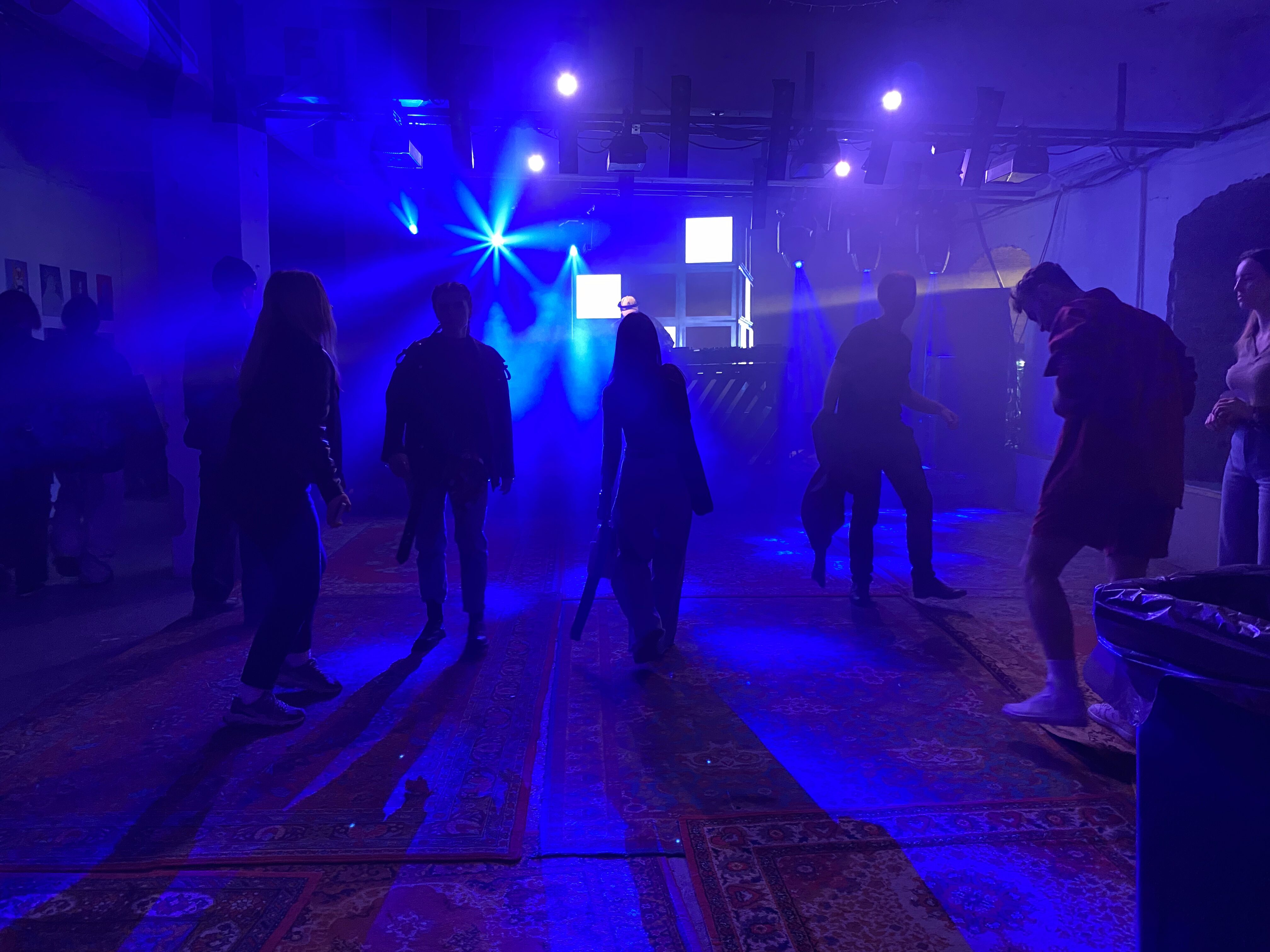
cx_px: 635
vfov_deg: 53.1
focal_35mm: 26
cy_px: 476
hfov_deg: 67.3
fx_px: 954
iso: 200
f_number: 1.8
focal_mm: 4.25
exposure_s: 1/60
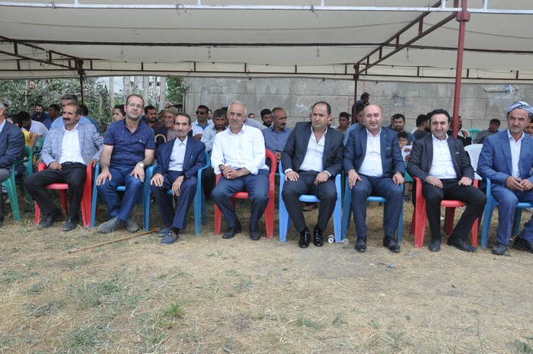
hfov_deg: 59.5
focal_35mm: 32
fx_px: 466
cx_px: 266
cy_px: 177
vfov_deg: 41.6
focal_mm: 21
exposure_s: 1/500
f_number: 11
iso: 1250
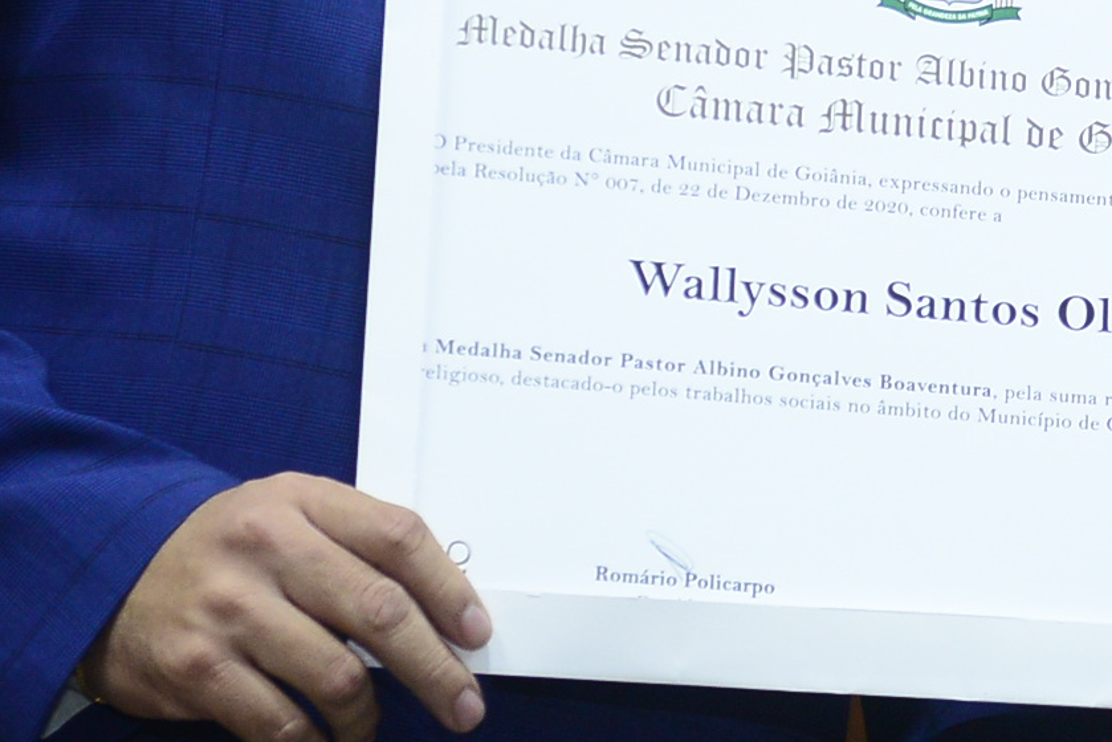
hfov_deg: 8.2
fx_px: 7755
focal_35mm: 251
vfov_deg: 5.5
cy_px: -131
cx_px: 978
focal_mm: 70
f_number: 2.8
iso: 2000
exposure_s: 1/125
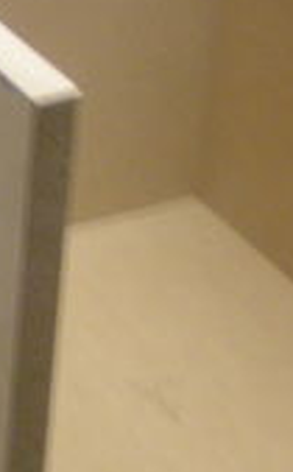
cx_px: 11
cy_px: 159
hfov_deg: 7.4
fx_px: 2271
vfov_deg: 11.8
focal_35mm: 177
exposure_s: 1/14.5
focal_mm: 7.4
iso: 200
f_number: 3.5
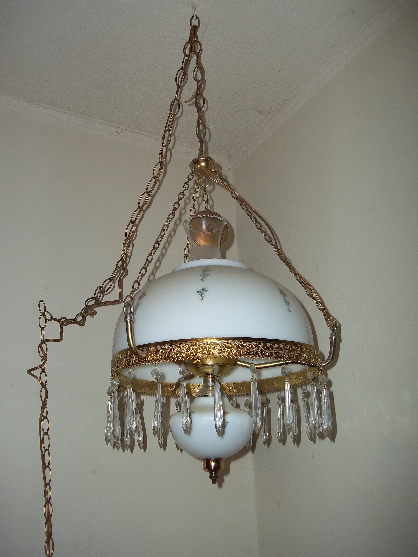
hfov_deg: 44.2
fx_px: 515
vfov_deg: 56.8
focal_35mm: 32
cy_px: 278
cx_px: 209
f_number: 2.9
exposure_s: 1/30
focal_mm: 5.7
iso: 80
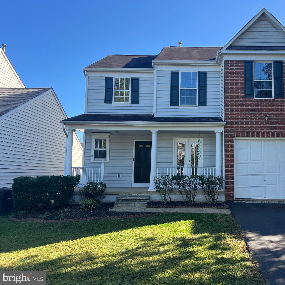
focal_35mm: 31
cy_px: 142
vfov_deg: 52.5
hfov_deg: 51.5
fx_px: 289
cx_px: 192
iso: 50
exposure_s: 1/1038
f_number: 1.5
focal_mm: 5.7
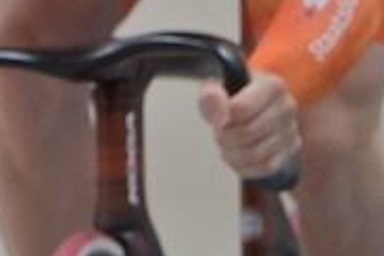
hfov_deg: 1.2
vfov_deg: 0.8
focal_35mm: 1741
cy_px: 34
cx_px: -342
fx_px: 18585
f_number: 8
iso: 1250
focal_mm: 400
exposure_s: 1/500
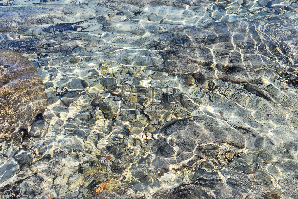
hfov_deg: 39.6
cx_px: 149
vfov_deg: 27.0
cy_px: 100
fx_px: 414
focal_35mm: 50
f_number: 8
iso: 200
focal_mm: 50
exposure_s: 1/250
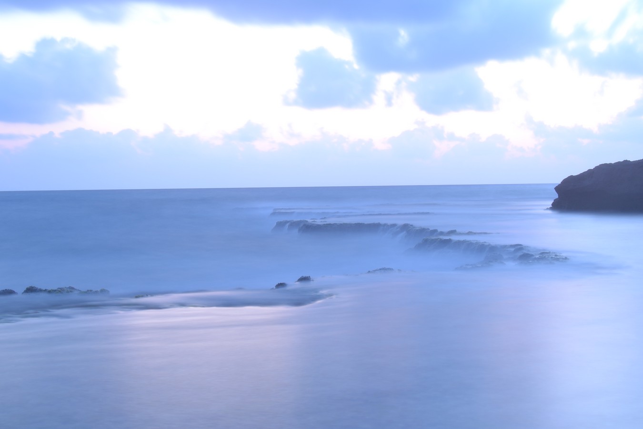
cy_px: 214
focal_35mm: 51
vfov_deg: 26.5
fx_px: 911
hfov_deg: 38.9
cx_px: 322
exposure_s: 30
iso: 100
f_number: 10
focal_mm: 34
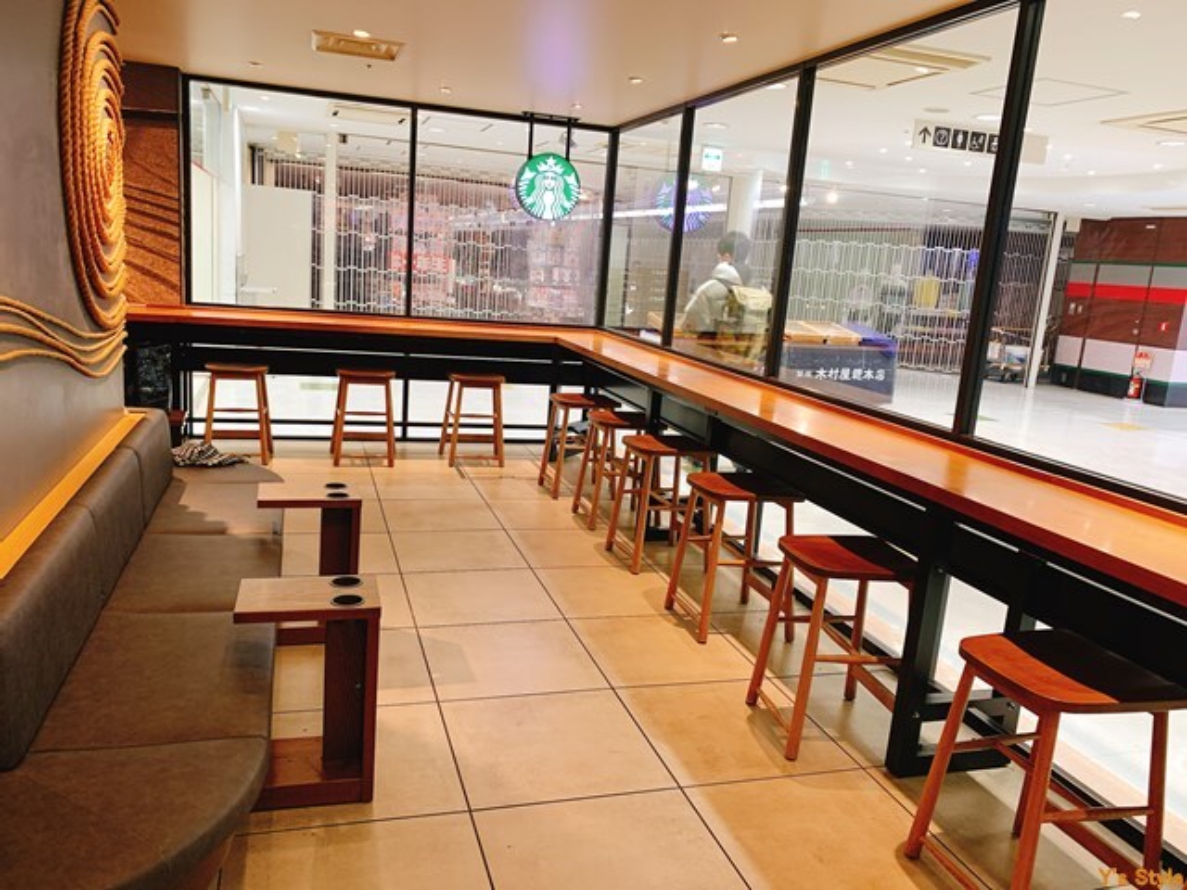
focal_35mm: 26
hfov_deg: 67.3
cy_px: 445
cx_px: 594
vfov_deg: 53.1
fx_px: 892
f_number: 1.8
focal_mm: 4.25
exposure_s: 1/50
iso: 125
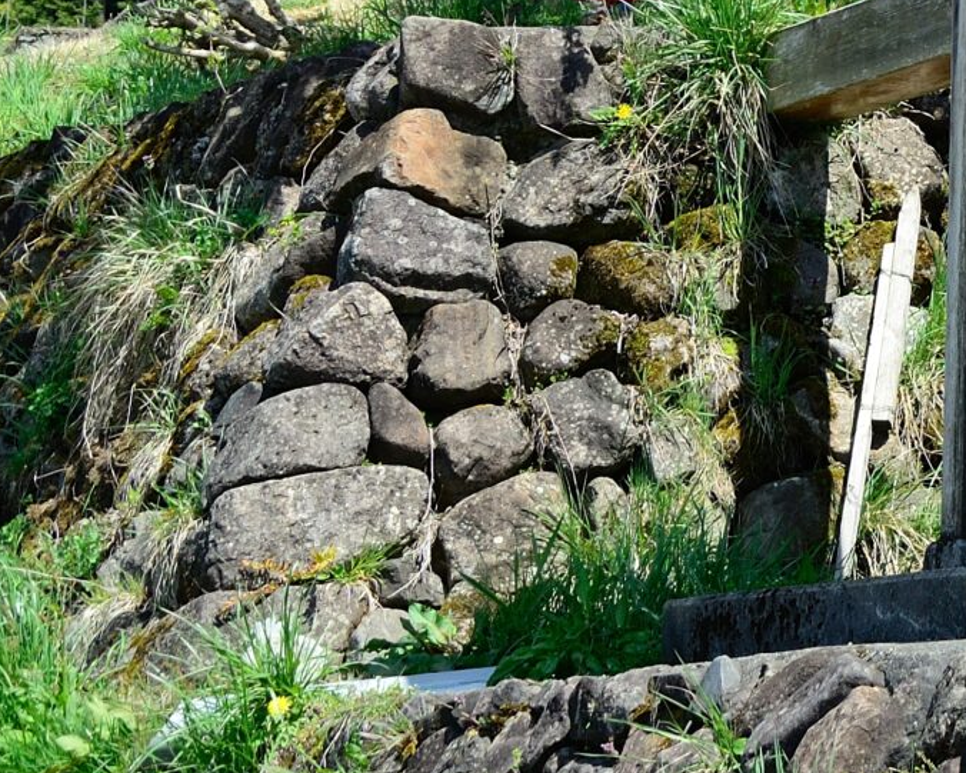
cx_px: 1665
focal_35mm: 181
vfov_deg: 8.4
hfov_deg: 10.1
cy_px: -264
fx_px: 5176
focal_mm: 34
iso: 200
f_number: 6.3
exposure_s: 1/500
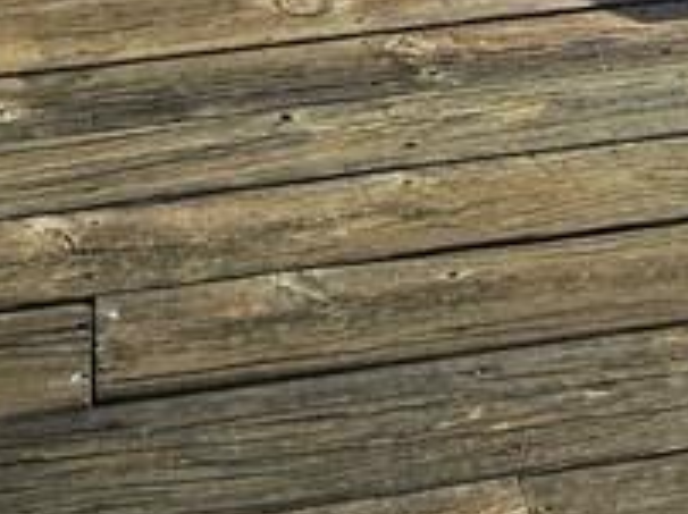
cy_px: -773
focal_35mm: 66
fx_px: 1310
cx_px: 290
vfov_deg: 14.0
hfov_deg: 29.4
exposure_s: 1/1517
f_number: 2.2
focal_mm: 2.2
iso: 50
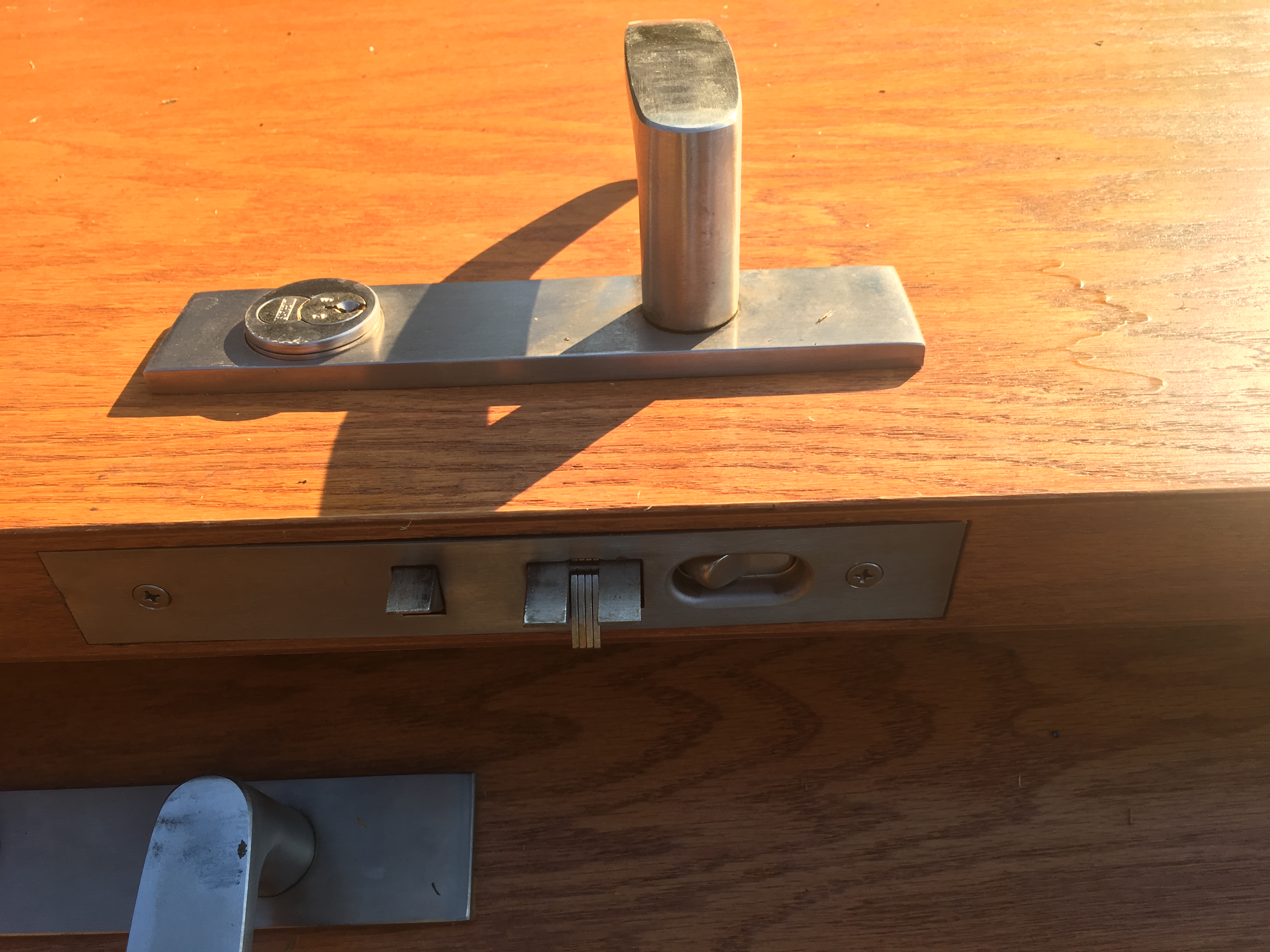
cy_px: 476
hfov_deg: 61.7
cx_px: 635
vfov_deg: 48.2
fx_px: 1064
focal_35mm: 29
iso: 25
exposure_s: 1/315
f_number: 2.2
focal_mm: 4.15
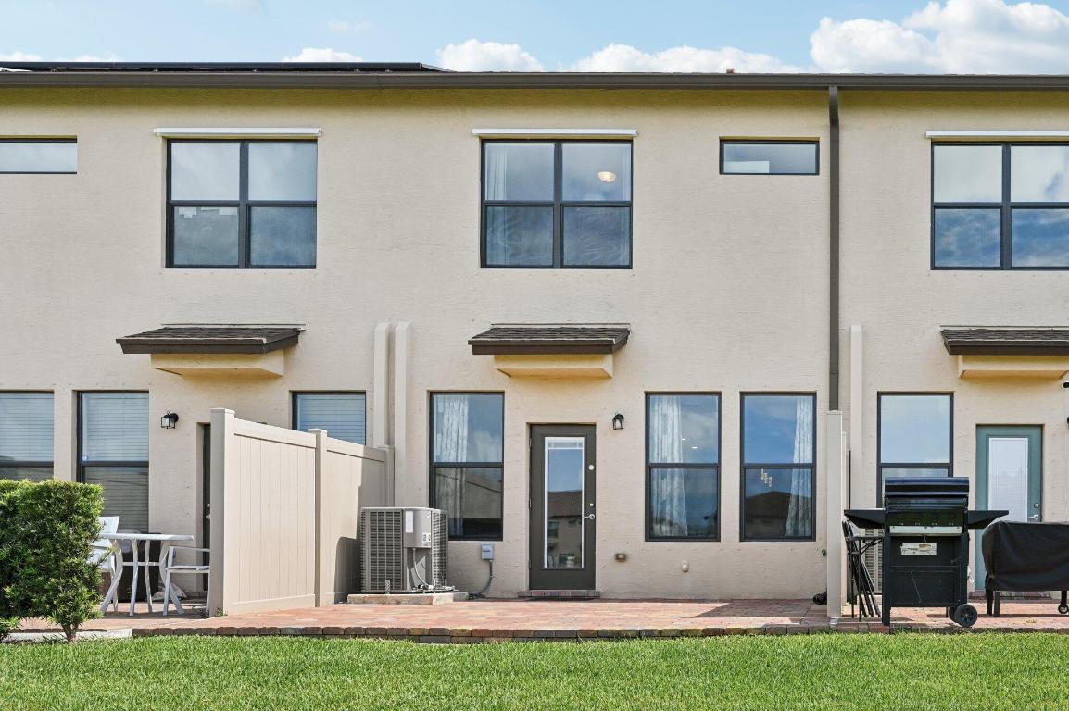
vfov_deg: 43.6
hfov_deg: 62.0
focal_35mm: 30
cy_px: 356
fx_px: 890
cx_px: 534
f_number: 8
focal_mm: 30
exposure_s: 1/1600
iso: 640
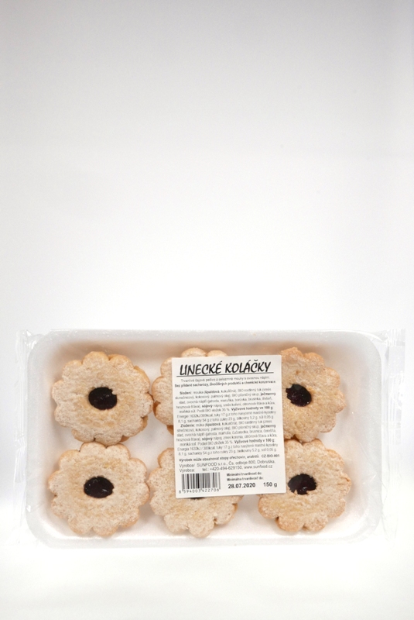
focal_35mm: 32
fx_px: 551
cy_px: 310
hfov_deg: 41.2
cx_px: 207
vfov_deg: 58.7
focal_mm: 14.4
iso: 800
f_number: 16
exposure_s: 1/40
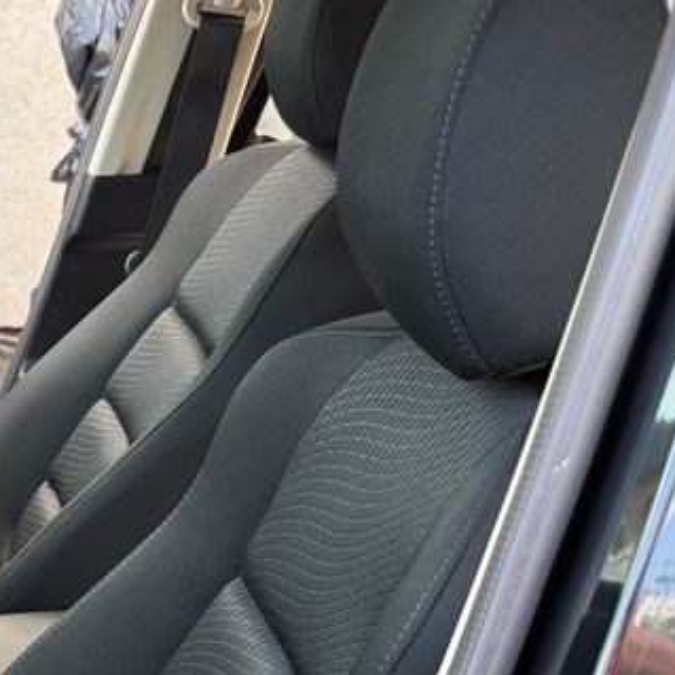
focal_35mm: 68
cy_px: 711
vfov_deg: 24.0
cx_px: -396
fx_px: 1500
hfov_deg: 20.7
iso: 125
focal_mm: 6.76
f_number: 1.78
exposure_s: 1/197
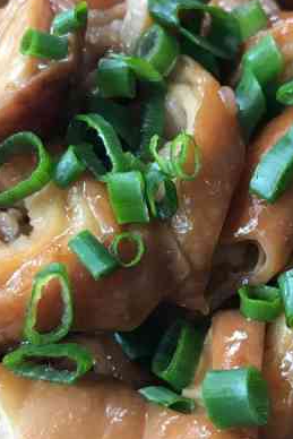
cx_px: 192
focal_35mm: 70
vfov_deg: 28.8
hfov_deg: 19.4
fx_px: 854
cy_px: 238
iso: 32
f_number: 1.8
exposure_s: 1/33
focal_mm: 3.99
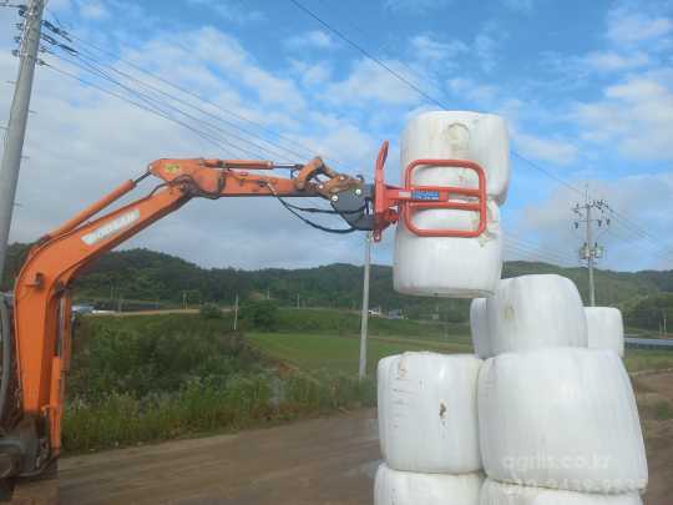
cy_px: 252
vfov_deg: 54.9
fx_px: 486
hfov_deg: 69.4
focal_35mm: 25
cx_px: 336
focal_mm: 4.6
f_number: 1.8
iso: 25
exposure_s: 1/496
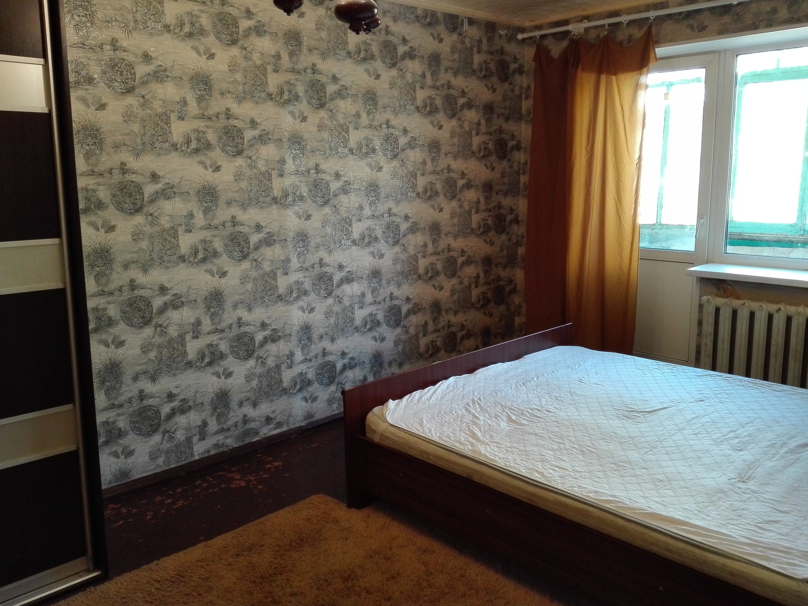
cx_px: 394
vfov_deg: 49.7
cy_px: 293
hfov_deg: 63.4
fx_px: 654
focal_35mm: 28
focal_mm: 3.79
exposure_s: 1/33
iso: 310
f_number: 2
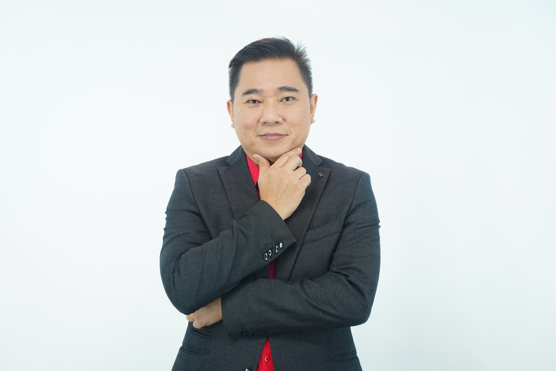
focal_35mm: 50
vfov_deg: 27.0
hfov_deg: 39.6
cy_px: 186
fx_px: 772
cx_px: 278
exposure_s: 1/125
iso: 1000
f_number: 2.8
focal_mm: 50
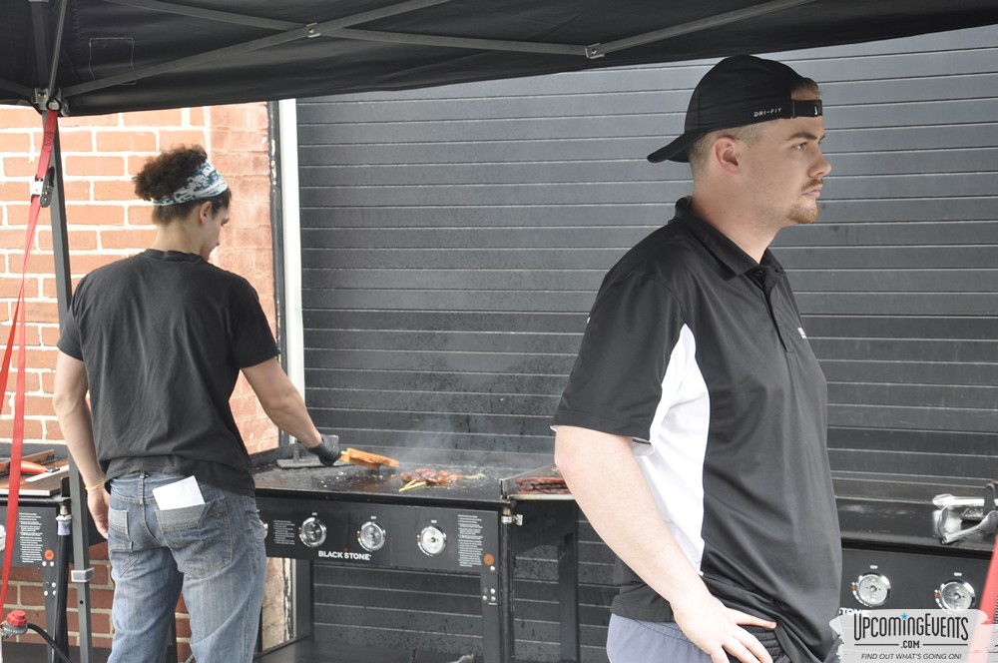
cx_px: 499
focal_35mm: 75
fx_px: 2076
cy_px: 332
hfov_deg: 27.0
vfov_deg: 18.1
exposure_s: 1/60
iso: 400
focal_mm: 50
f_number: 8
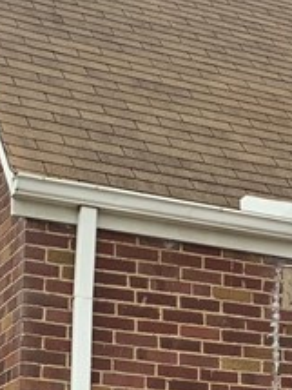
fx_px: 1396
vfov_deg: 15.3
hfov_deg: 11.2
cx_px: 499
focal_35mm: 124
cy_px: 486
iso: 80
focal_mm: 4.25
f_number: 1.8
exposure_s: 1/121
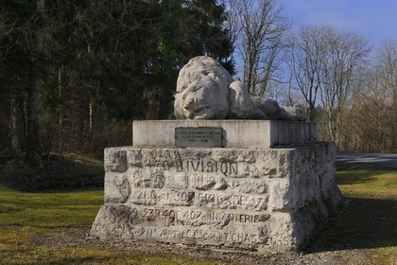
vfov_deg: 27.0
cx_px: 198
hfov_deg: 39.6
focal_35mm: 50
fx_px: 551
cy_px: 132
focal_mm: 50
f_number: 13
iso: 200
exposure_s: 1/160
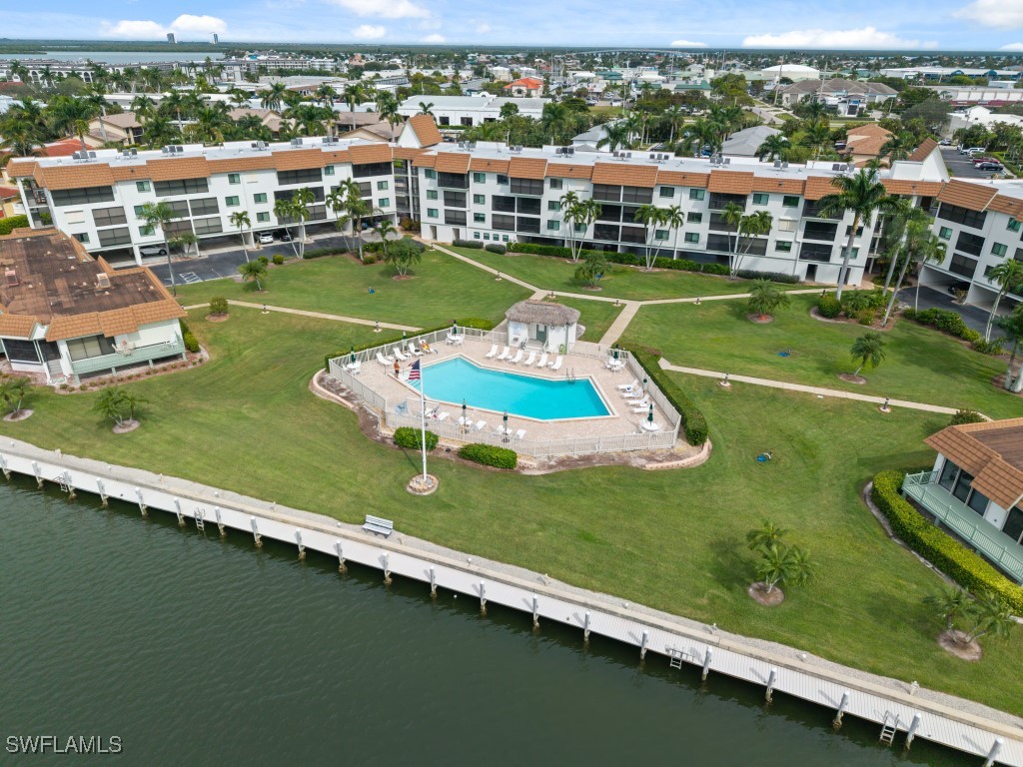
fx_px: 709
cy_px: 384
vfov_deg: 56.8
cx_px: 512
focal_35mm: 24
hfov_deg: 71.6
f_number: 1.8
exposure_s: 1/4000
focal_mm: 8.67
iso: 120
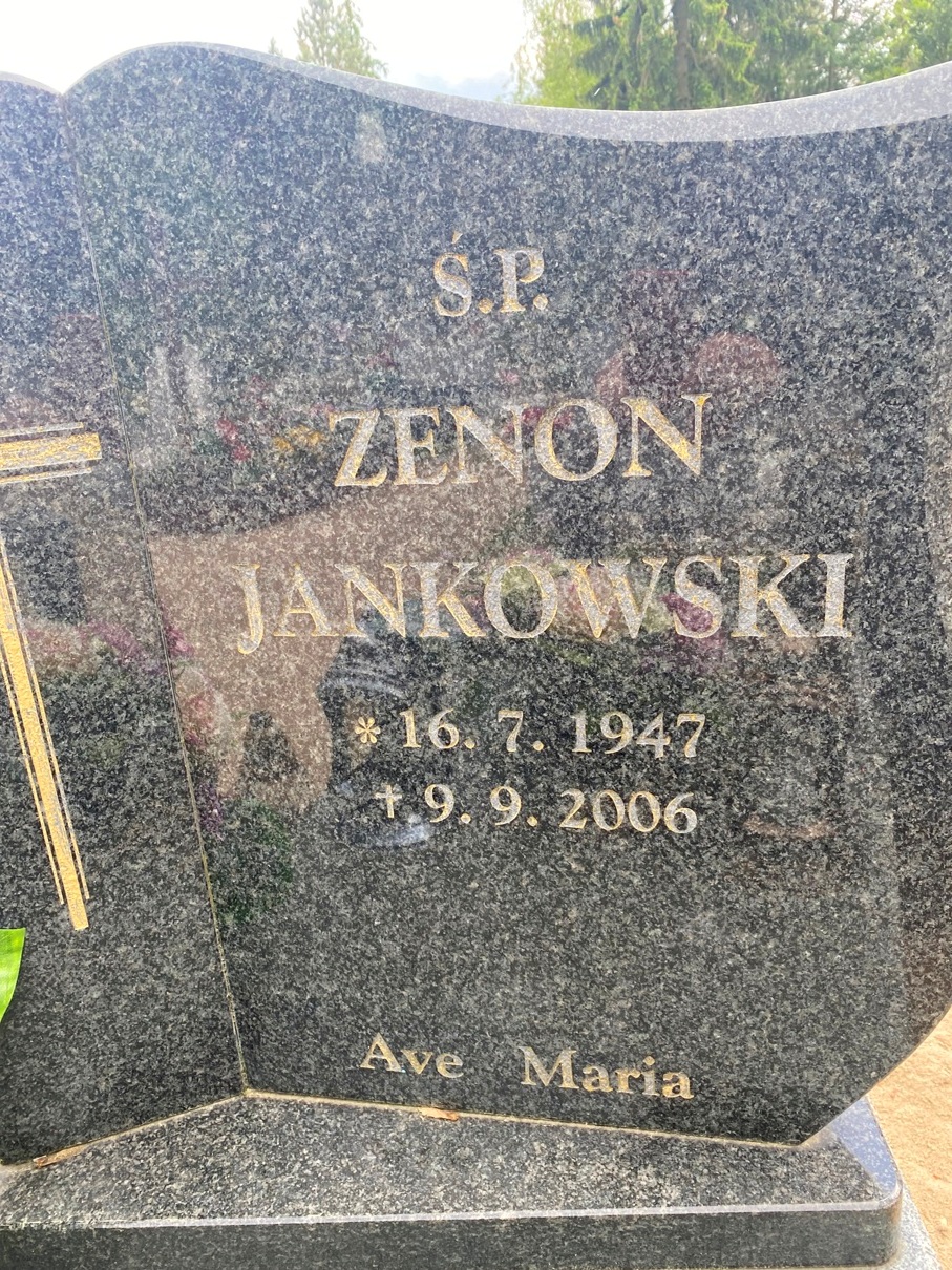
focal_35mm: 26
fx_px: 954
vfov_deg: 67.3
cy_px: 635
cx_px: 476
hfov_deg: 53.0
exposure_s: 1/122
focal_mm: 4.25
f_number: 1.8
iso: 40
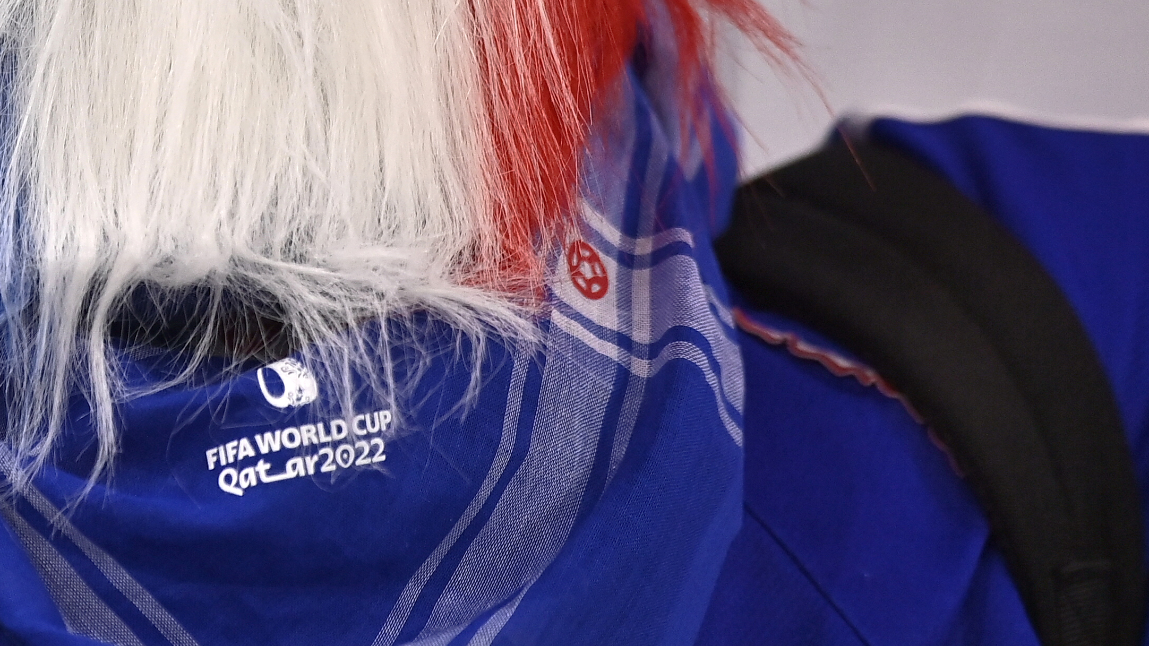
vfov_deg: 1.1
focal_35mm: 1065
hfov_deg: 2.0
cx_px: 144
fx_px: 32446
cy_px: -275
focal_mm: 400
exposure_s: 1/640
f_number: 2.8
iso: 1600
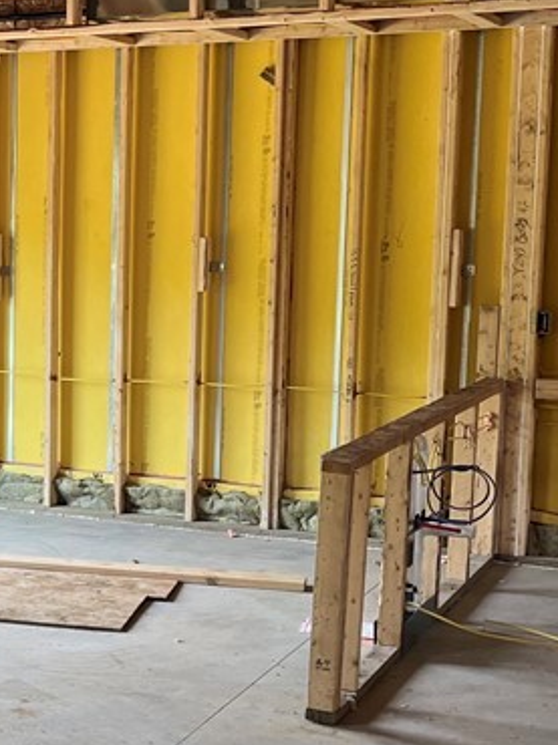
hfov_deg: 19.6
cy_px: 395
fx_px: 1549
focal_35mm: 72
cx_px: -54
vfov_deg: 27.0
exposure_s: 1/121
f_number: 1.6
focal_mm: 5.1
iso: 64
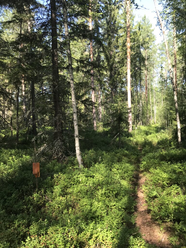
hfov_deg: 49.7
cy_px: 124
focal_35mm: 28
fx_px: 201
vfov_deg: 63.4
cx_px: 93
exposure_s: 1/295
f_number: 1.8
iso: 20
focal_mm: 3.99
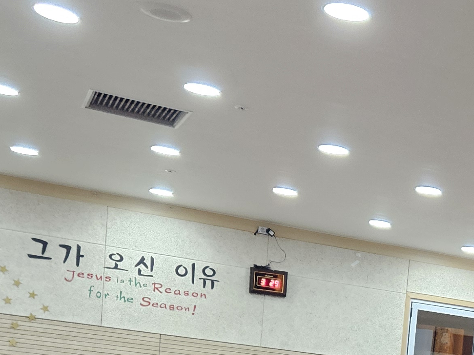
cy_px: 537
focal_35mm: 79
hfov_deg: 23.3
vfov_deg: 16.9
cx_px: 519
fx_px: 1081
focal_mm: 5.4
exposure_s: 1/120
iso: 400
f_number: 1.8
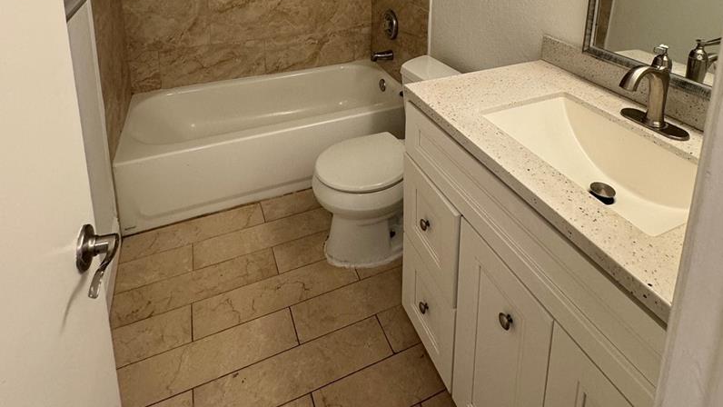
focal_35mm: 23
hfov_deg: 78.6
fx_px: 441
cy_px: -7
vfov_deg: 42.3
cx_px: 380
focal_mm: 2.22
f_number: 2.2
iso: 200
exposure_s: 1/120
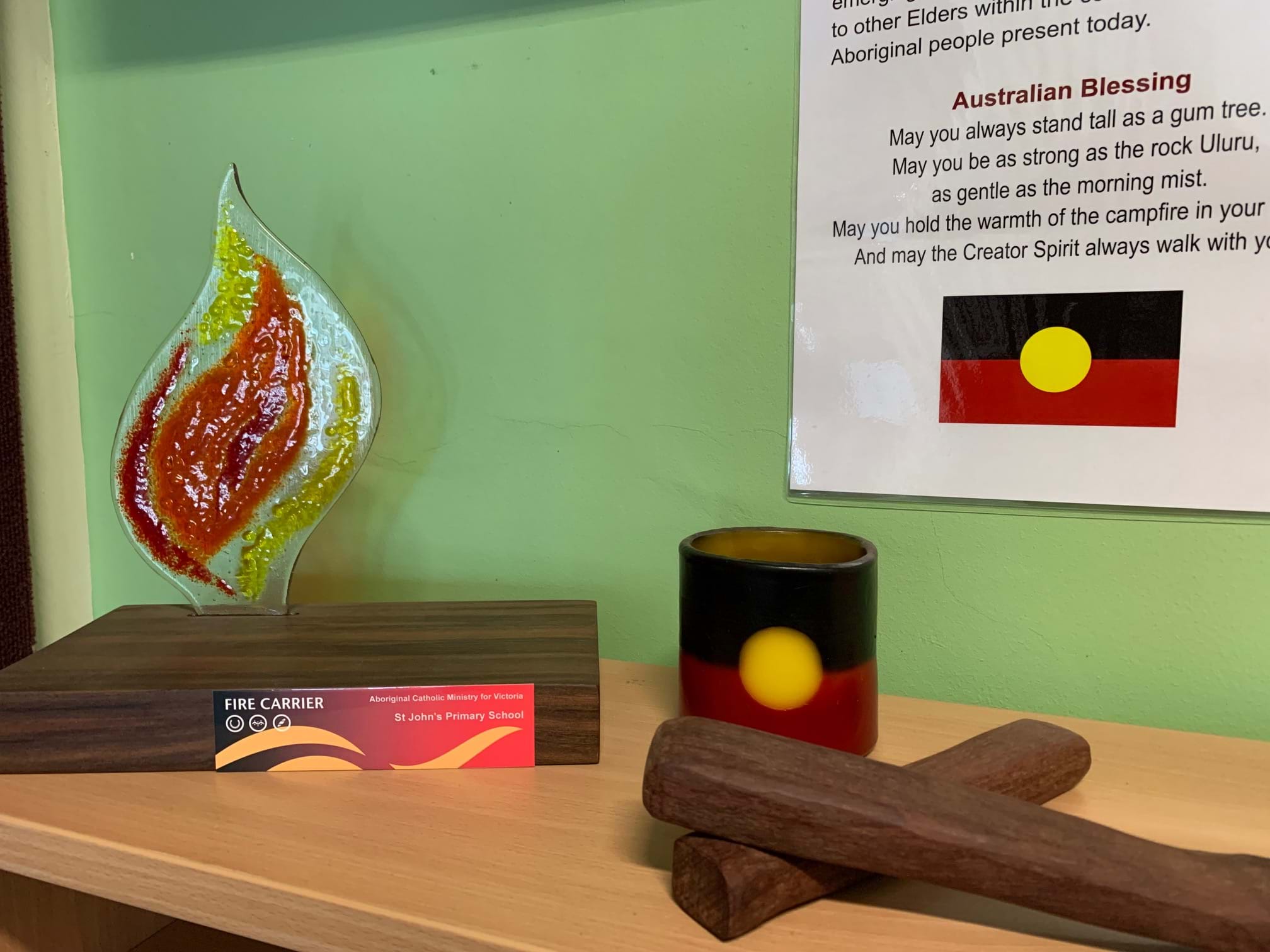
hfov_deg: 67.3
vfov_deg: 53.1
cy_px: 476
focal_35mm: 26
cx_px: 635
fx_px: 954
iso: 320
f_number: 1.8
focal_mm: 4.25
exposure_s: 1/45
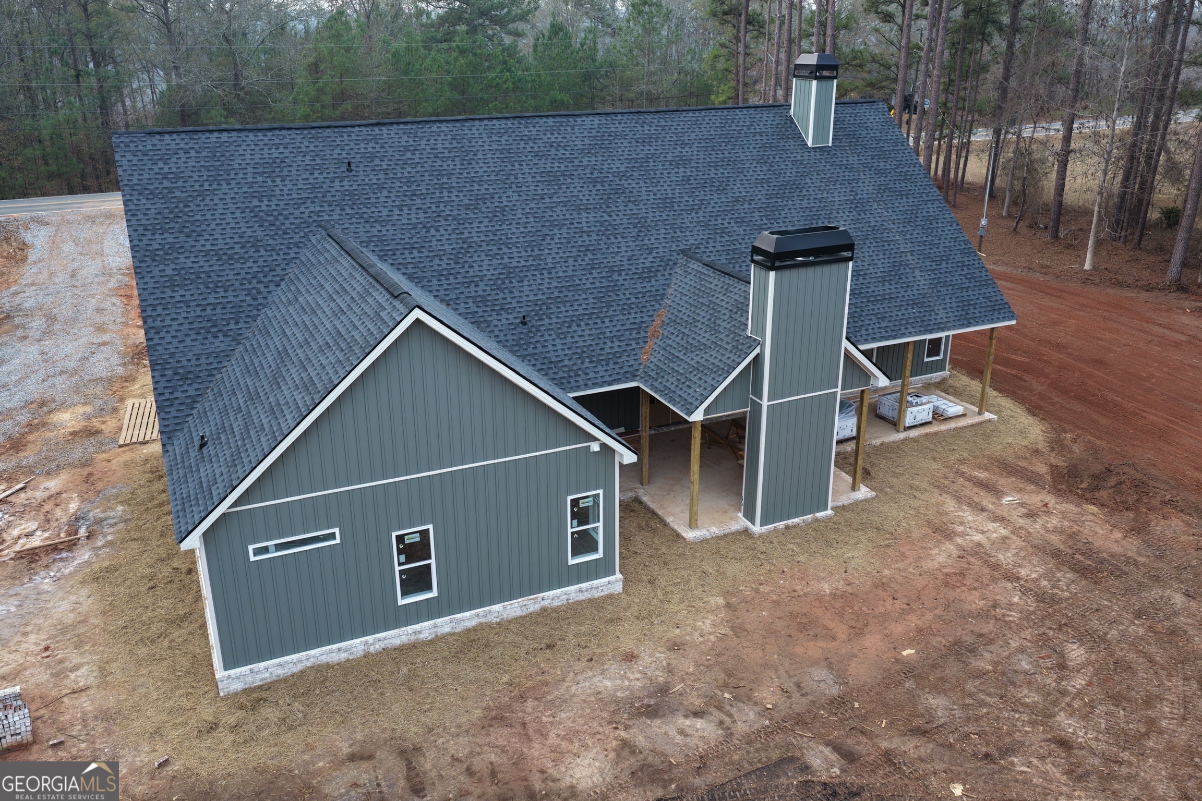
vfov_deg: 46.4
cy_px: 400
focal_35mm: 28
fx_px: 935
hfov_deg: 65.5
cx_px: 601
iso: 125
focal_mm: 14.45
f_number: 2.8
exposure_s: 1/15
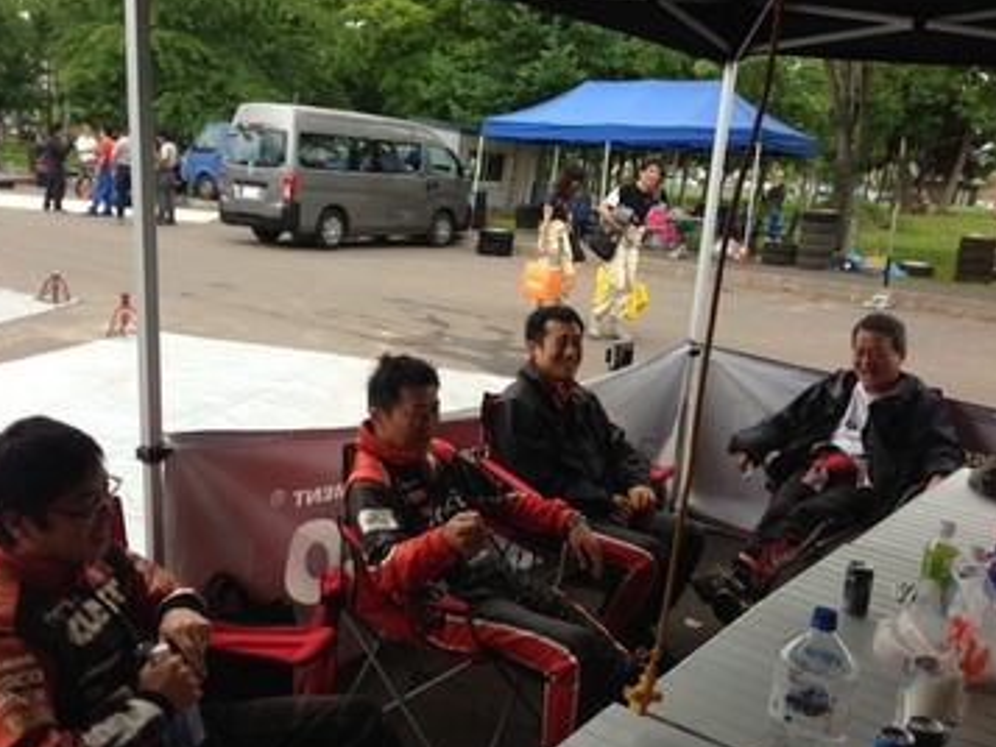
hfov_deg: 50.0
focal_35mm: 37
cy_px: 399
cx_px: 449
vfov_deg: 38.7
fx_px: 1065
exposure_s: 1/60
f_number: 2.4
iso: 64
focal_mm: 4.13
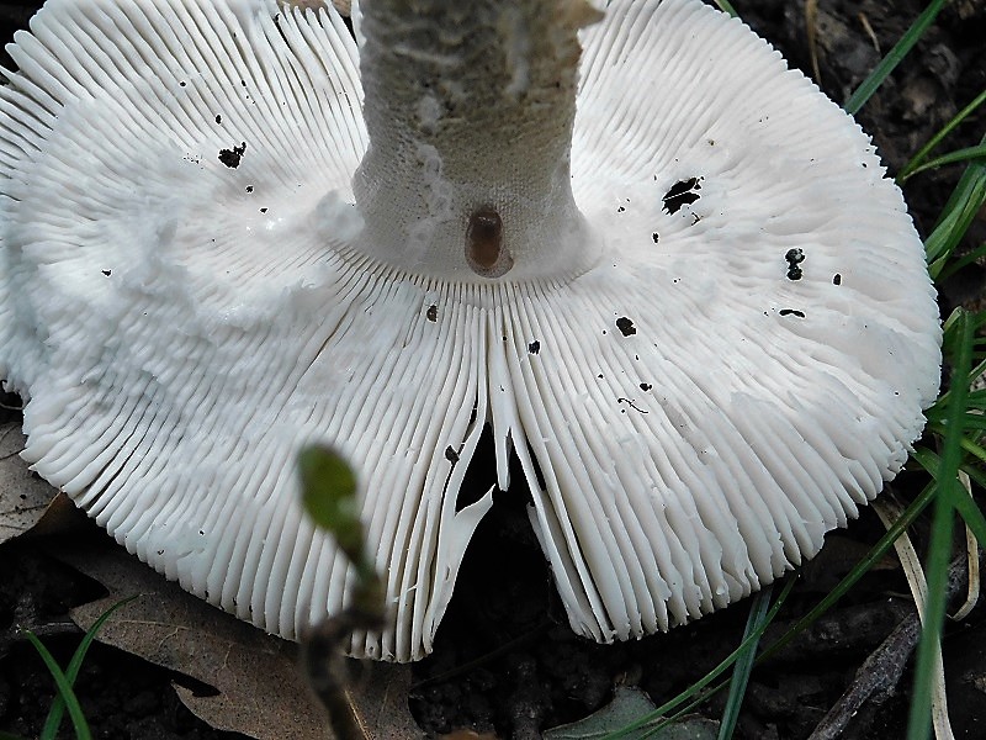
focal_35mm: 80
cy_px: 370
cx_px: 493
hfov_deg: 24.4
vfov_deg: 18.4
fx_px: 2279
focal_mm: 14.2
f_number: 4.4
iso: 400
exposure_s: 1/15
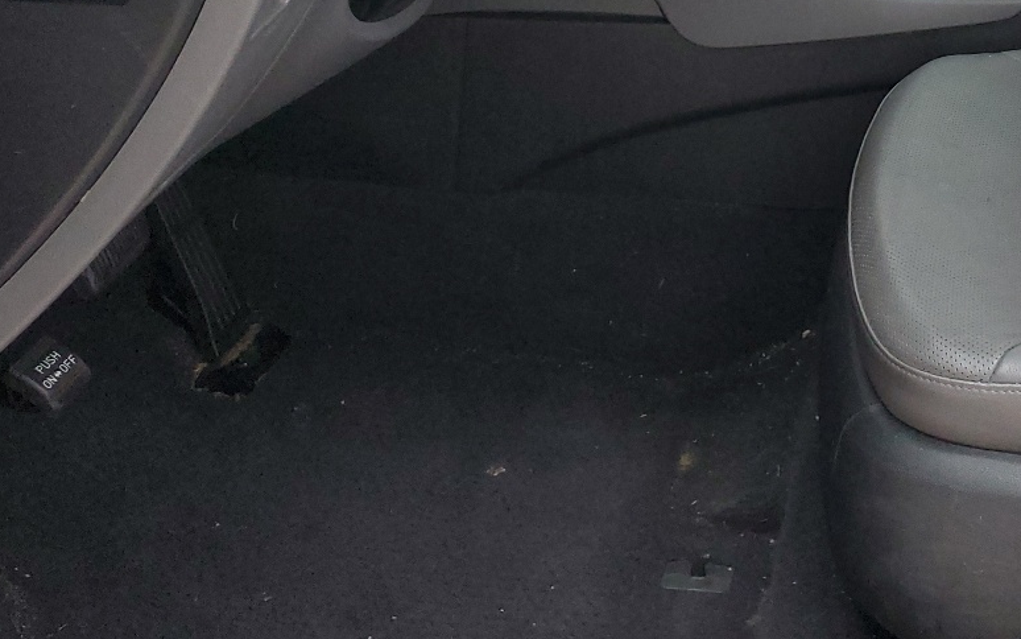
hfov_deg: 34.2
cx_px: 861
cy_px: -111
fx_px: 1586
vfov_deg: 21.3
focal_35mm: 57
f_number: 1.5
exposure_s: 1/60.2
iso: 150
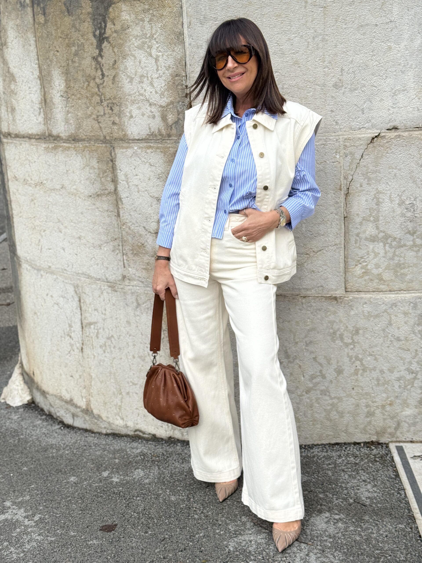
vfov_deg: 39.7
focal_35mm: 48
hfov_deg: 30.3
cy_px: 282
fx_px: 780
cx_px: 211
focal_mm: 6.76
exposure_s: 1/2415
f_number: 1.78
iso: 64
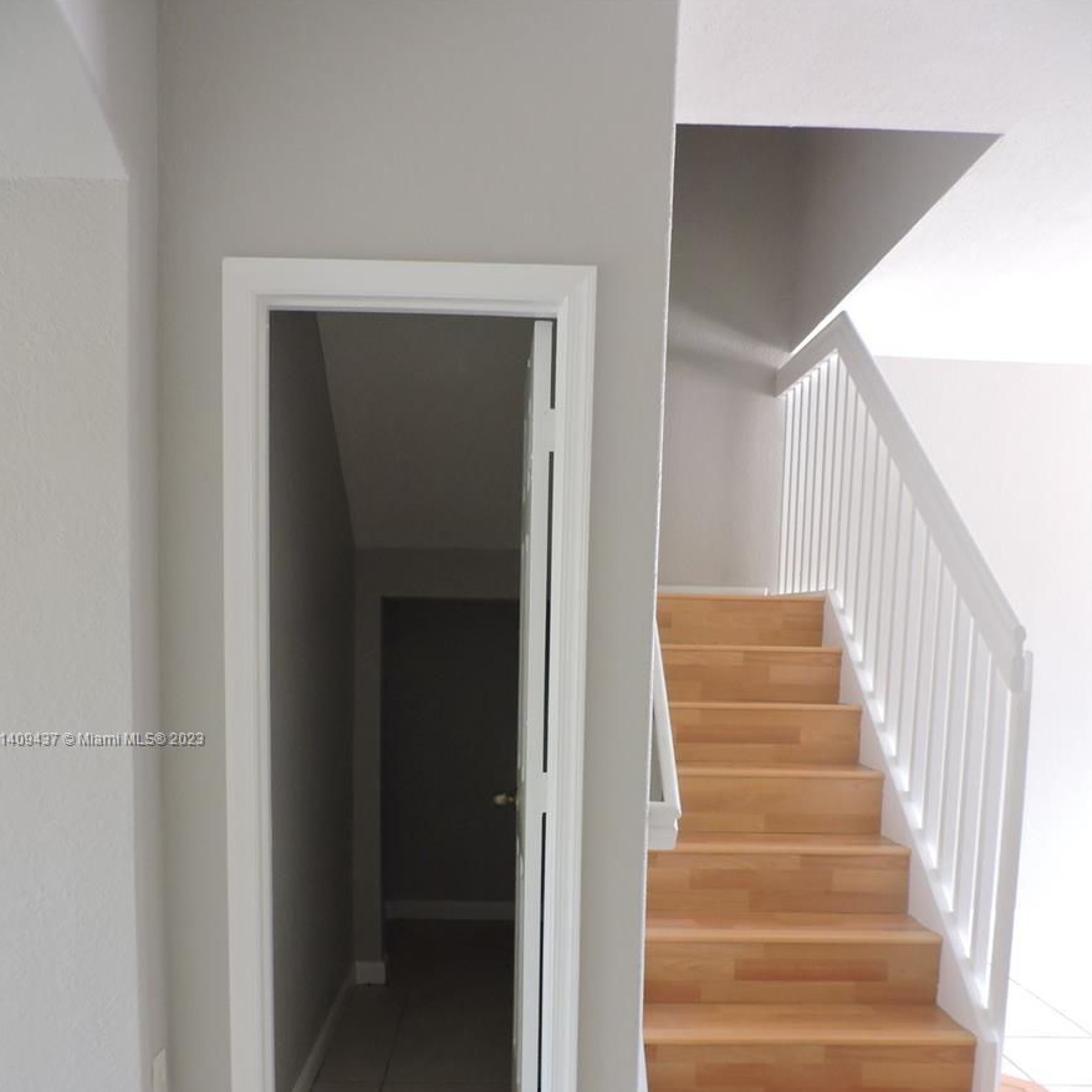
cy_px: 740
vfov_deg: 54.3
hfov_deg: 55.6
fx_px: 1035
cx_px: 536
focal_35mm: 29
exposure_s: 1/30
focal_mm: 4.3
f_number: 3
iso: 320
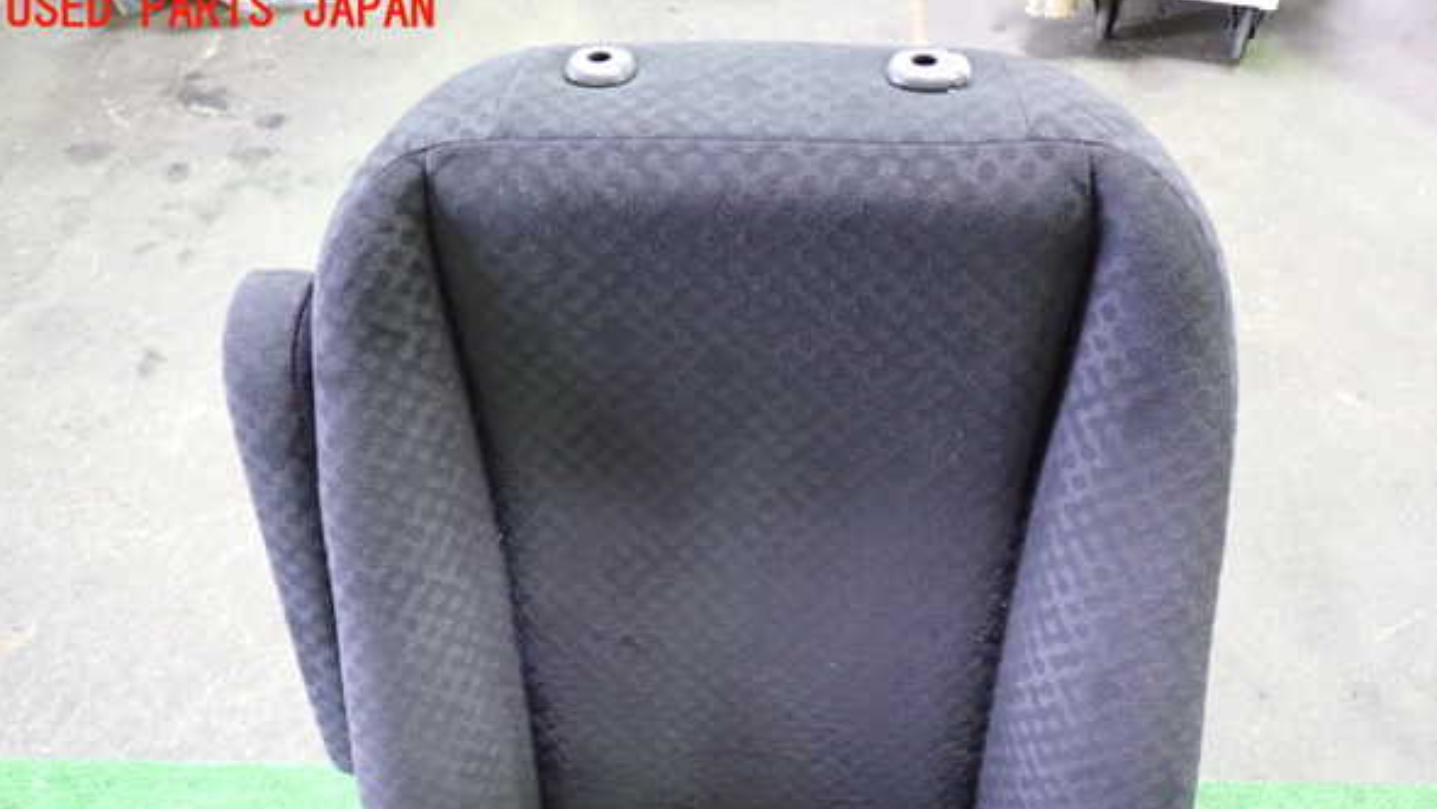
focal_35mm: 31
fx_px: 1181
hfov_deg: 62.6
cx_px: 723
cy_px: 529
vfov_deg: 37.4
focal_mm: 5.05
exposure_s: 1/20
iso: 800
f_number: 2.2
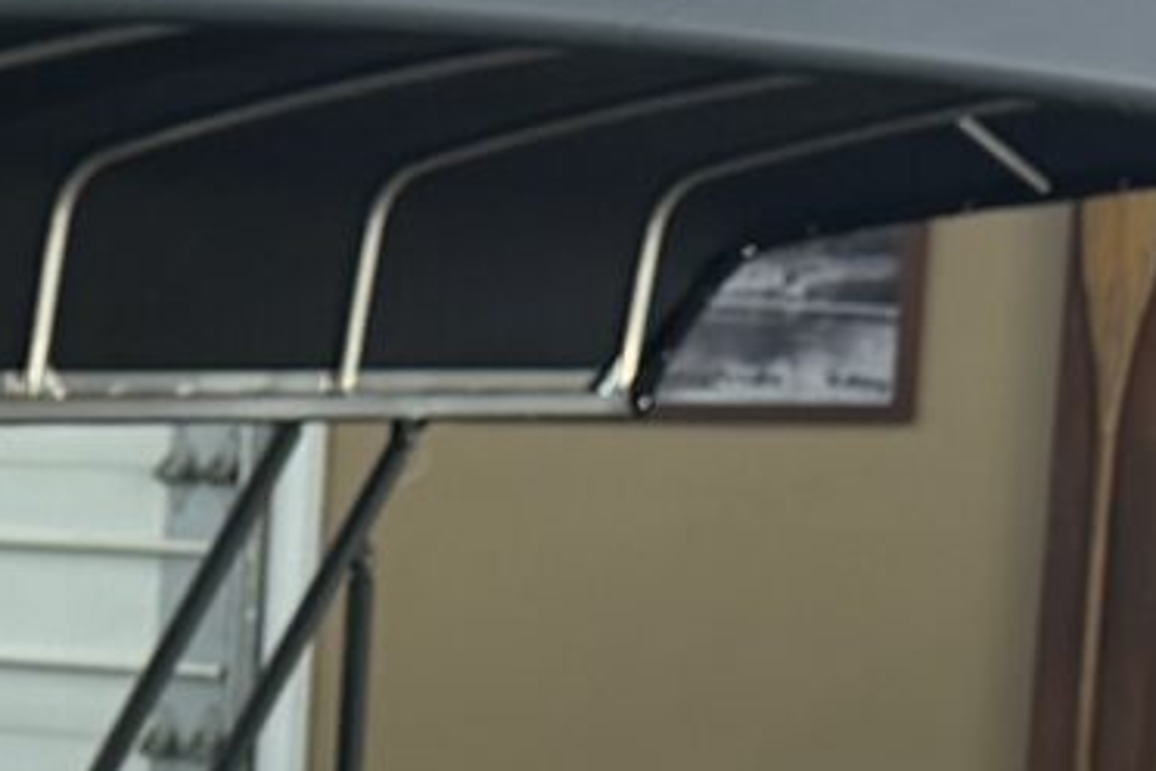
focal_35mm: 172
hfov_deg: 11.3
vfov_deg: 7.7
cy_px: 1396
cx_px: -705
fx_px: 5523
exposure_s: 1/120
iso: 200
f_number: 1.78
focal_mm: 6.76
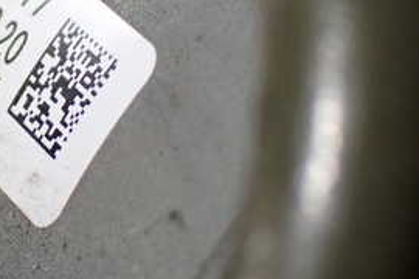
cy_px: 99
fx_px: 2072
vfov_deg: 7.7
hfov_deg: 11.5
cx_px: 39
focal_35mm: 178
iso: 800
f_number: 4.1
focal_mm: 13.65
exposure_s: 1/100
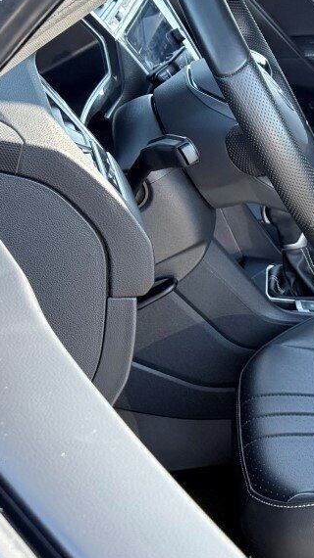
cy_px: 215
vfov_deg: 22.7
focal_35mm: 94
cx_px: 469
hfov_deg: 12.3
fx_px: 1393
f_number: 1.78
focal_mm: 6.76
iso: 125
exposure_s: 1/236
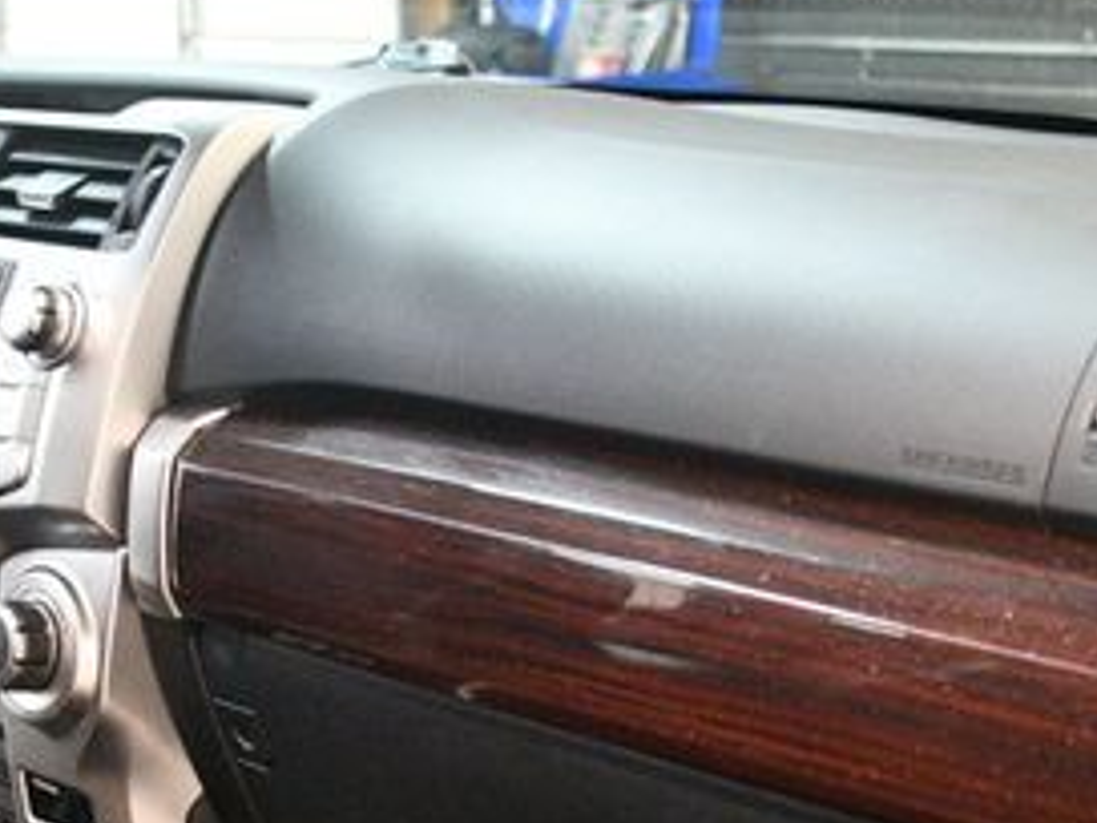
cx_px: 335
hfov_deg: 25.2
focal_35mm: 77
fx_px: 2440
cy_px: 799
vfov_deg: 18.7
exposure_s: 1/60
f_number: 3.8
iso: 8000
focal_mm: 23
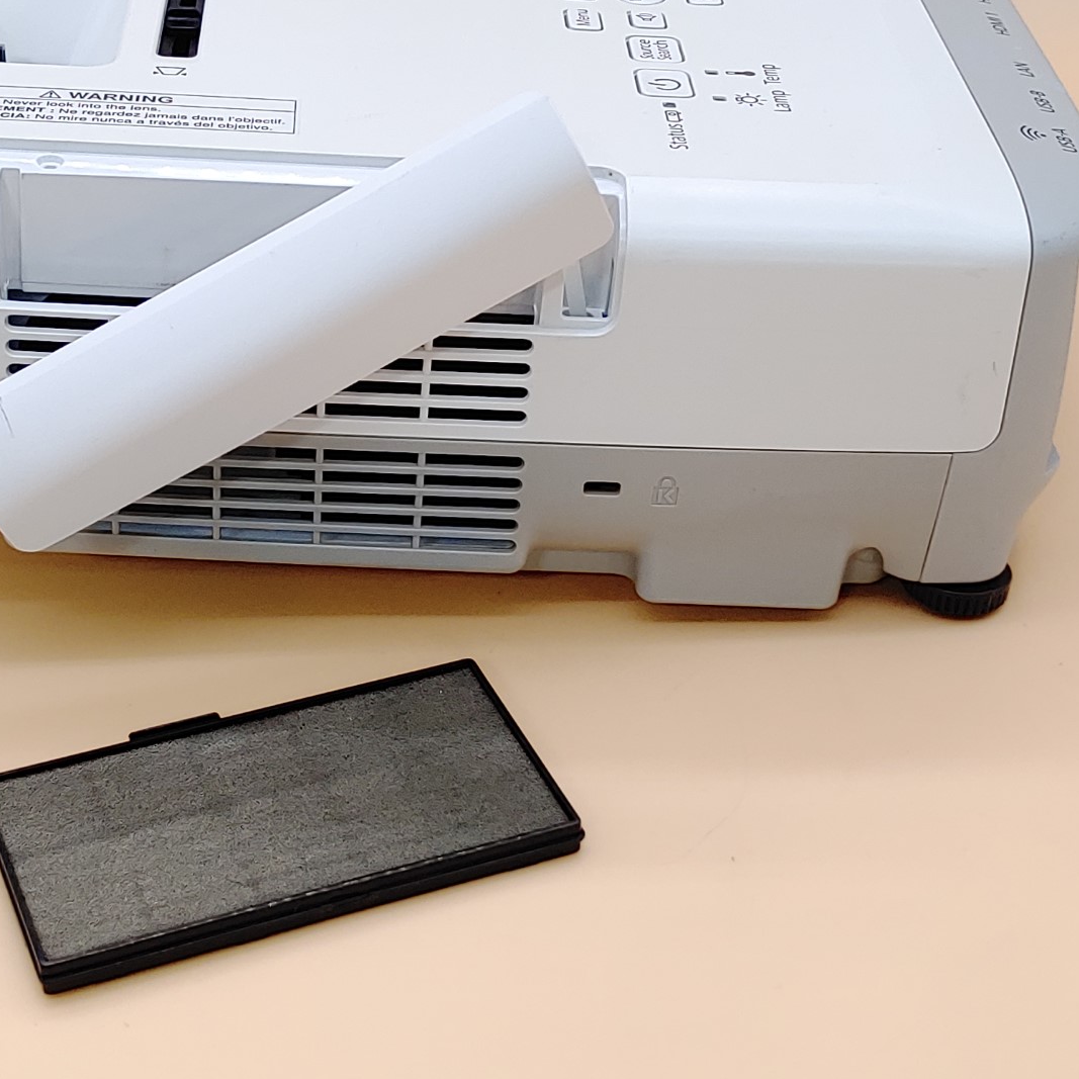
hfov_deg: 25.3
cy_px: 544
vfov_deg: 25.4
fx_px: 2398
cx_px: 413
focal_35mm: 68
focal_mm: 4.36
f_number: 1.8
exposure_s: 1/82
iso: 50
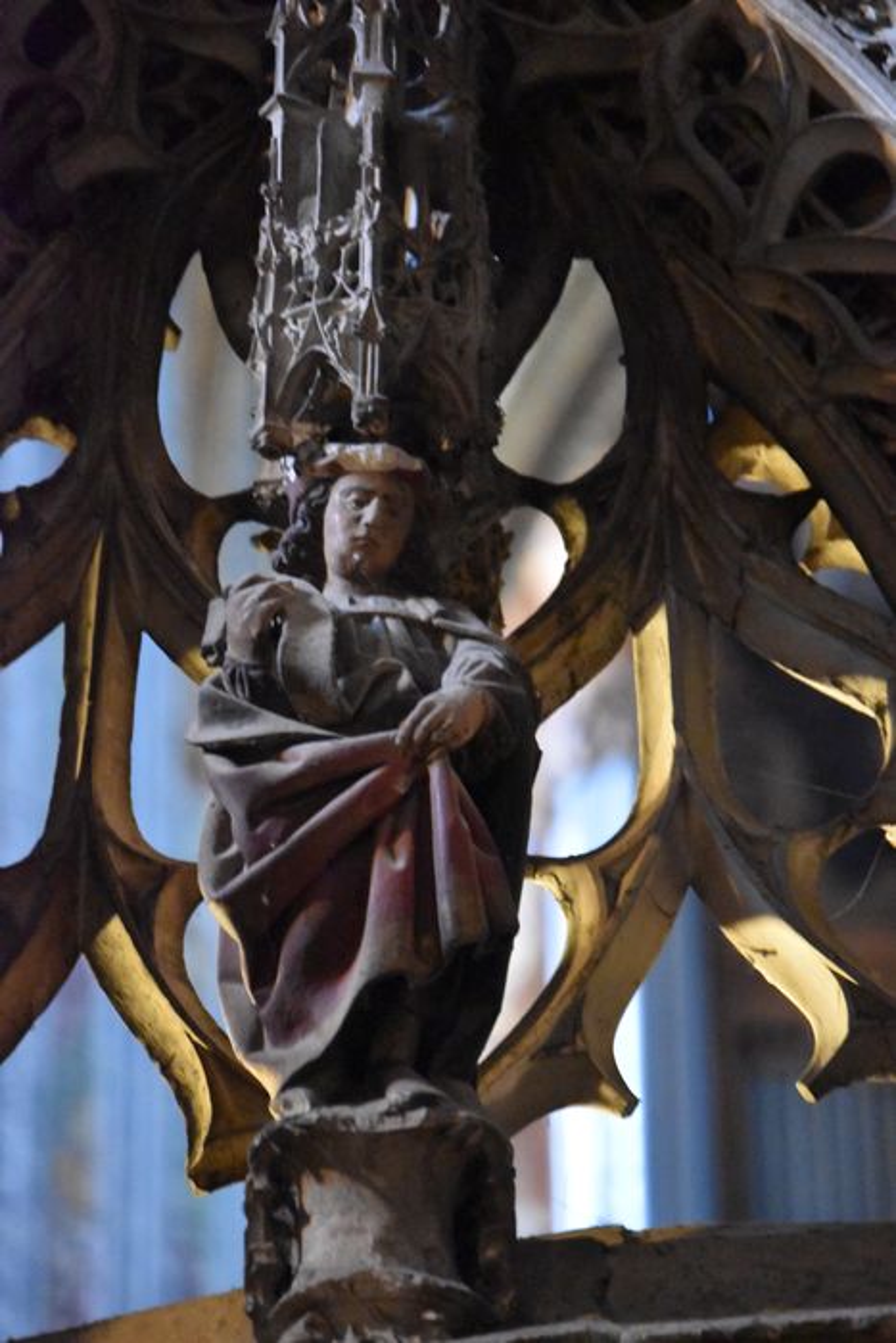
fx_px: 9235
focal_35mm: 248
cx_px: 448
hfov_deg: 5.6
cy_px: 672
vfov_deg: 8.3
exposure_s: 1/40
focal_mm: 165
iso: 12800
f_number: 5.3
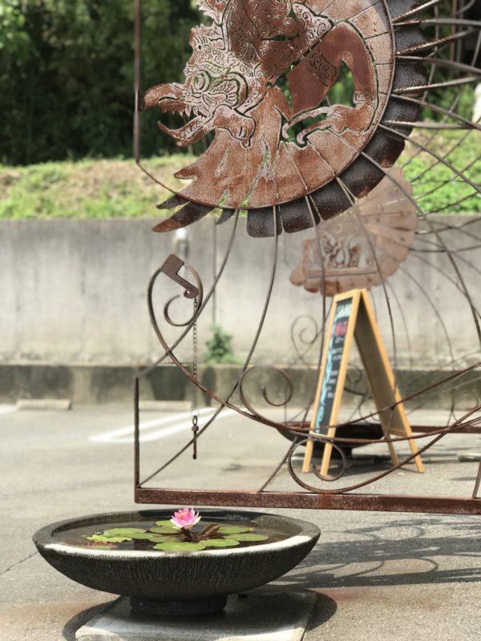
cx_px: 240
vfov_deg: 33.8
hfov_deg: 25.7
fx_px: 1056
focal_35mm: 57
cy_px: 320
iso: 20
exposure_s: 1/447
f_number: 2.8
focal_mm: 6.6
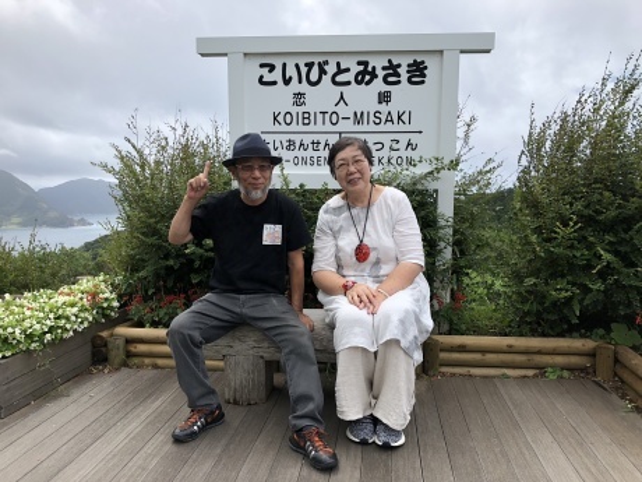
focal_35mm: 28
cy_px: 241
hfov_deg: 63.4
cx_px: 321
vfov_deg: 49.7
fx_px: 519
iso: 20
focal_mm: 3.99
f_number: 1.8
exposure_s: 1/1473
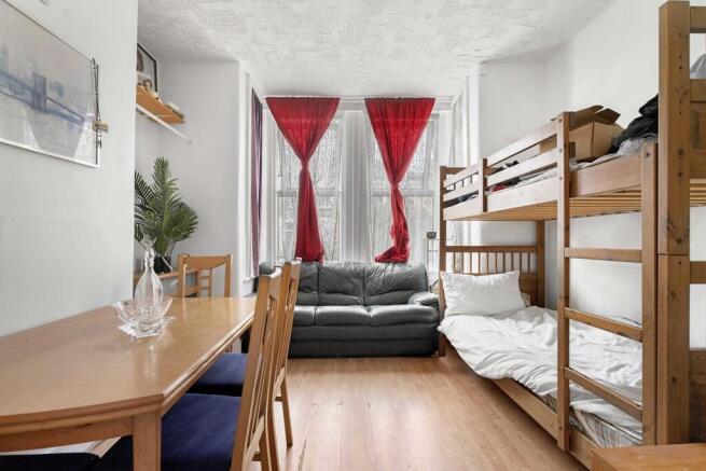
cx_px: 353
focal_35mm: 16
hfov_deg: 98.2
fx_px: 306
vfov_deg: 75.2
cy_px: 236
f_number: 7.1
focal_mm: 15.6
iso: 800
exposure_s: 1/160
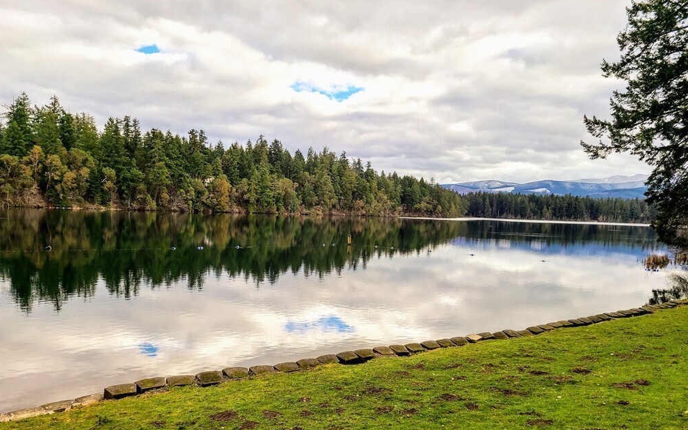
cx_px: 346
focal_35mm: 28
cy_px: 253
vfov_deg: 44.4
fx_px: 525
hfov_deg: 66.5
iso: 40
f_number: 1.8
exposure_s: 1/975
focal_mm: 5.4
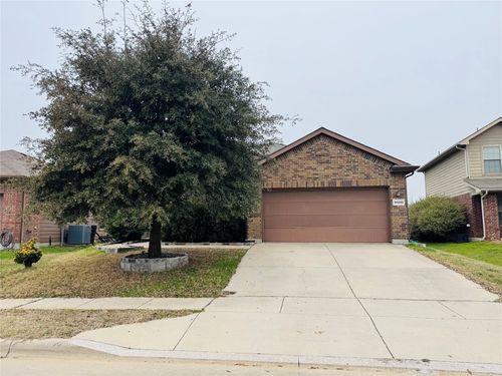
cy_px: 188
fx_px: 348
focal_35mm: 24
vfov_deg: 56.8
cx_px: 251
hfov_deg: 71.6
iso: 80
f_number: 1.78
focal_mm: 6.76
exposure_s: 1/2105
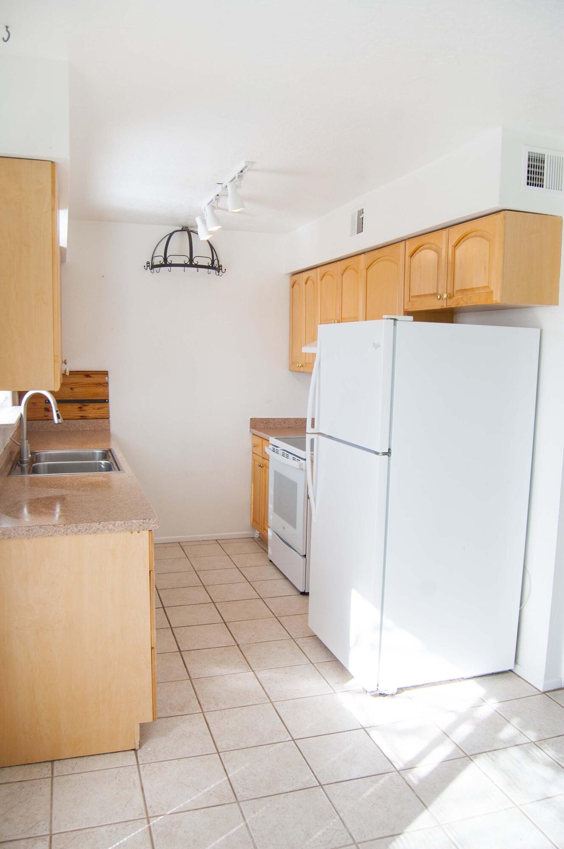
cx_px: 282
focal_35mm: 27
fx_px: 636
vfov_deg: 67.4
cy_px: 424
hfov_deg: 47.8
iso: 200
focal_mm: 18
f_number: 5.6
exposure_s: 1/125
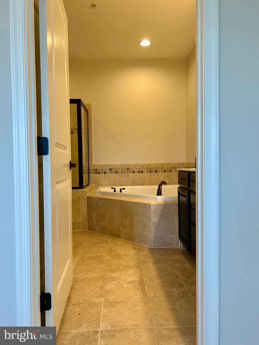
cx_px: 130
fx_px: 259
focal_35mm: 26
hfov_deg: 53.1
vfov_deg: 67.3
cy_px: 172
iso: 80
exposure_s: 1/120
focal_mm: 5.7
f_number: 1.5
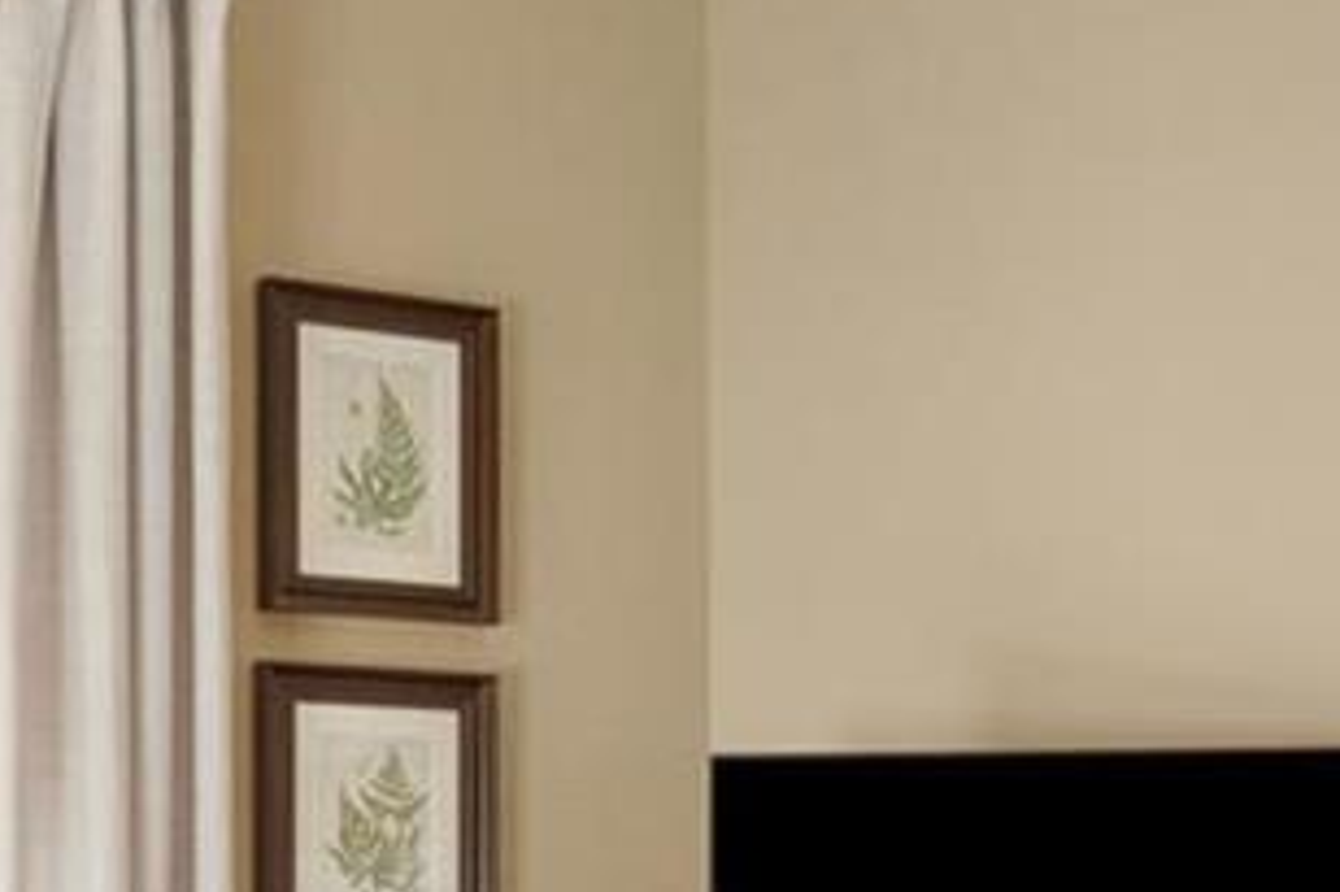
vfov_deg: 16.1
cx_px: 1109
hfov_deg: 24.0
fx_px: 3088
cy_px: 870
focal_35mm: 83
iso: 400
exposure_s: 1/3
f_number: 8
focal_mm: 8
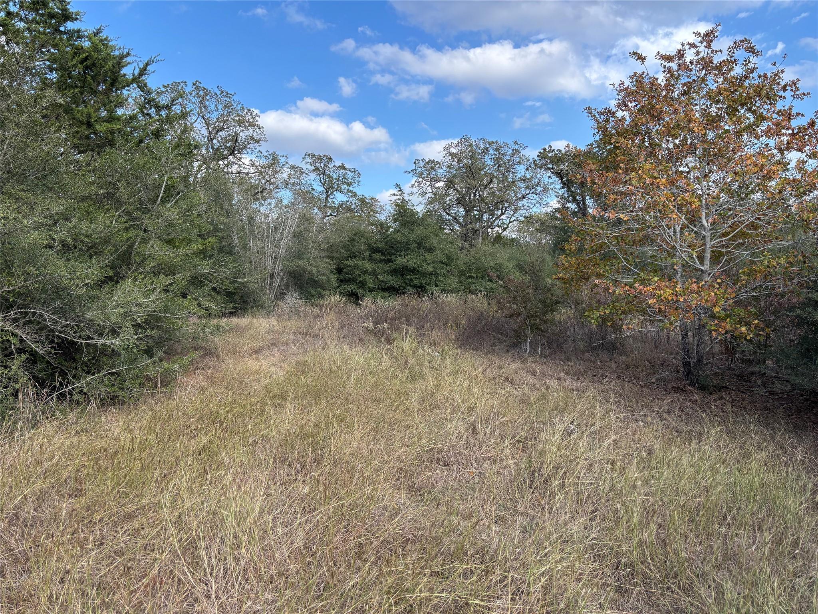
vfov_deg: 53.1
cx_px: 409
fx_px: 614
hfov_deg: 67.3
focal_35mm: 26
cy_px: 307
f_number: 1.6
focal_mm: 5.96
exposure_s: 1/1115
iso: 50
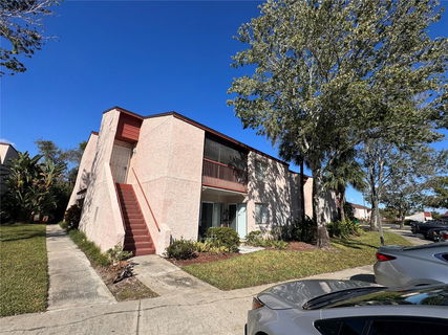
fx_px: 181
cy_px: 168
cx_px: 224
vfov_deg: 85.6
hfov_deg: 102.1
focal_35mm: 14
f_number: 2.2
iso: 50
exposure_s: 1/2985
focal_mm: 2.22
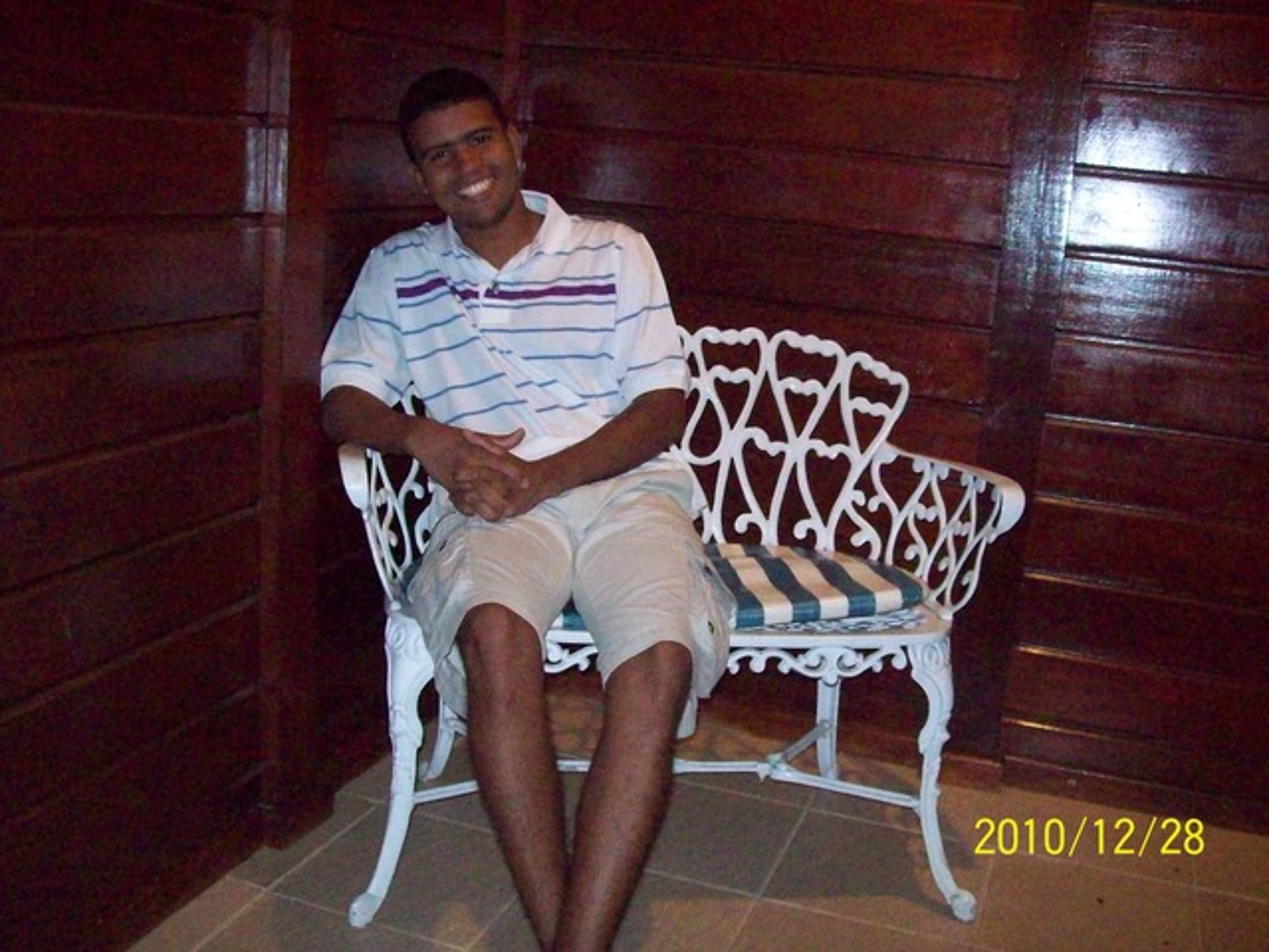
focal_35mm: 36
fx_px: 1320
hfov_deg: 51.4
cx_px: 634
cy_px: 476
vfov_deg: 39.7
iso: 800
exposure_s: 1/64
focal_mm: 6
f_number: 2.7
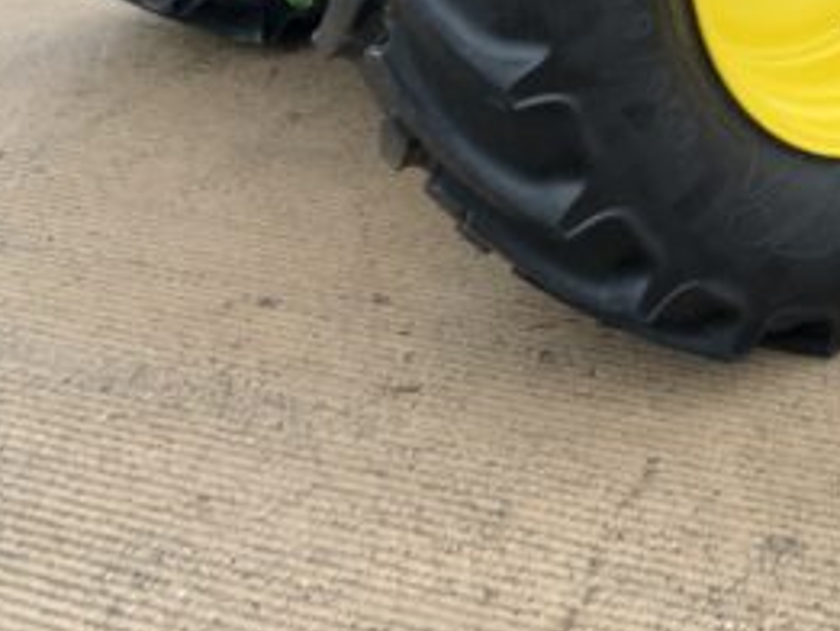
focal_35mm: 71
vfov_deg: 19.6
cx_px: 801
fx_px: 1724
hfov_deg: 26.2
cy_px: -119
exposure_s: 1/122
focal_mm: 3
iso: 40
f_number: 1.8
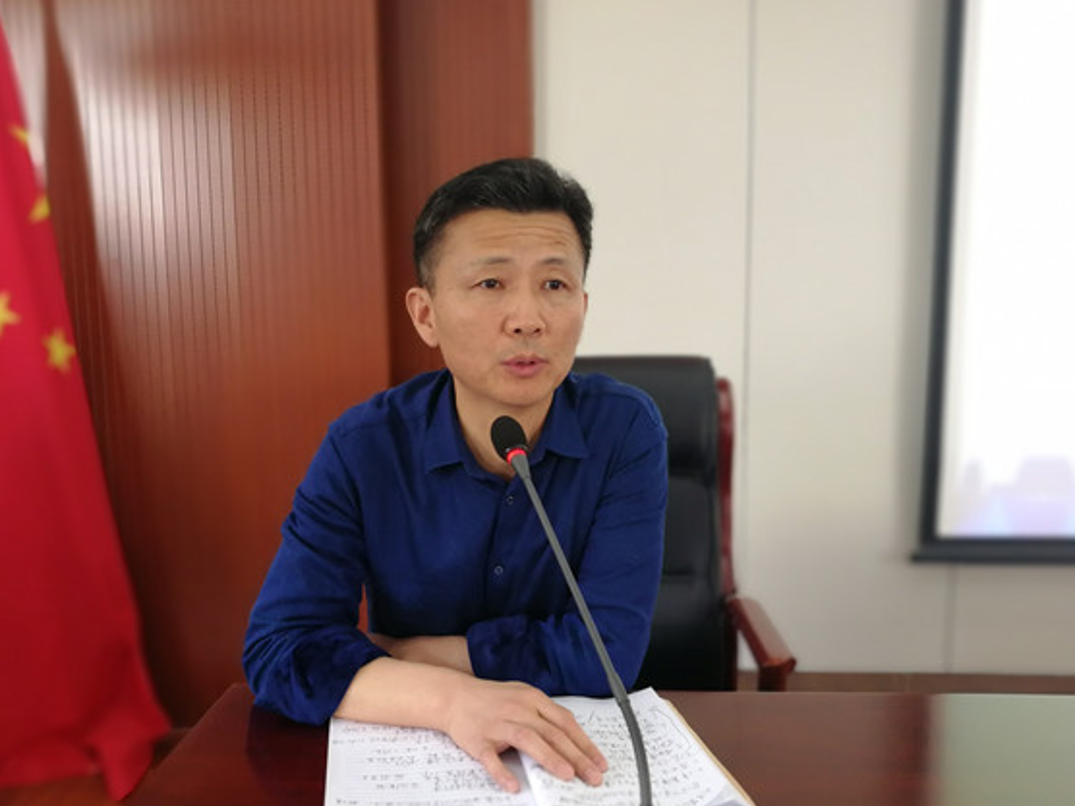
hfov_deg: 53.9
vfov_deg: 41.7
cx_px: 499
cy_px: 457
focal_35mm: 34
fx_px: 1056
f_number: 4
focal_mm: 3.84
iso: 200
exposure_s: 1/33.3
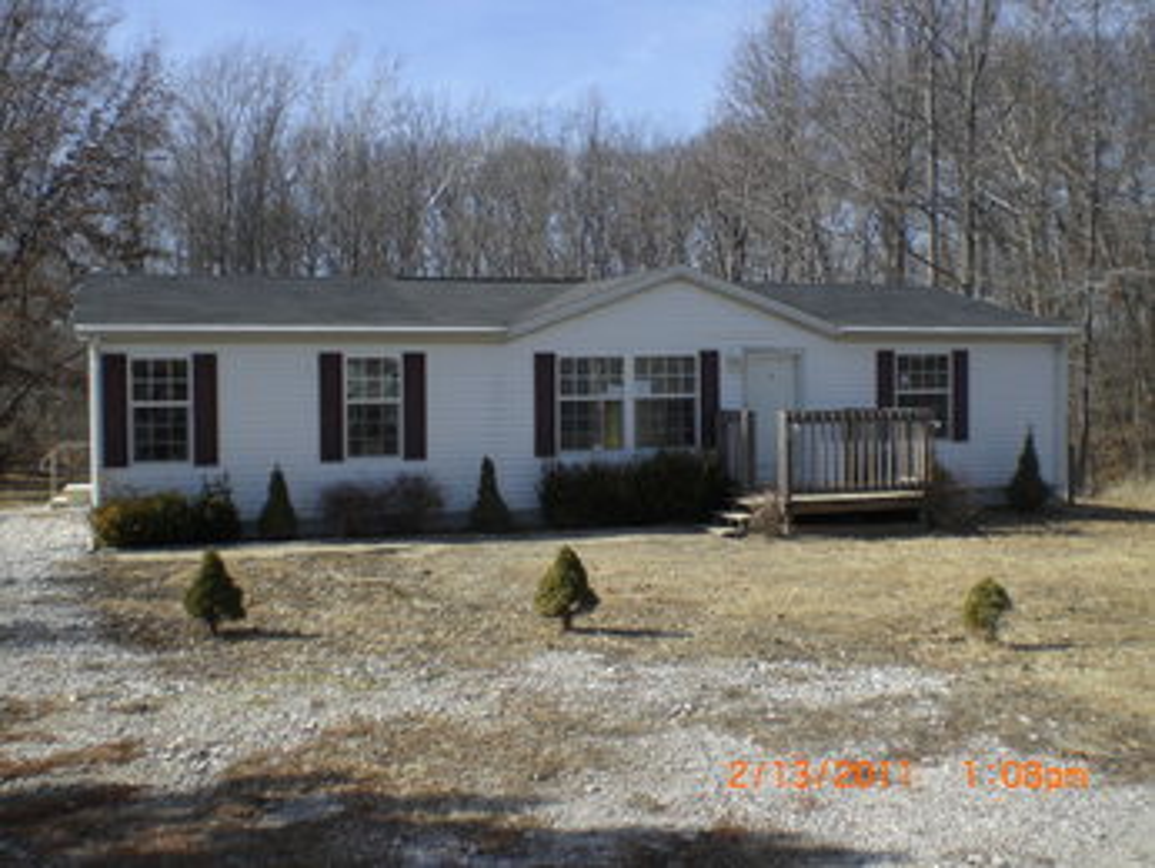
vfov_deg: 37.8
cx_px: 578
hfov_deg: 48.9
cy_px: 434
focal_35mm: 38
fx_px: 1269
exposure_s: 1/250
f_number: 4.4
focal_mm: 6.3
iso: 50
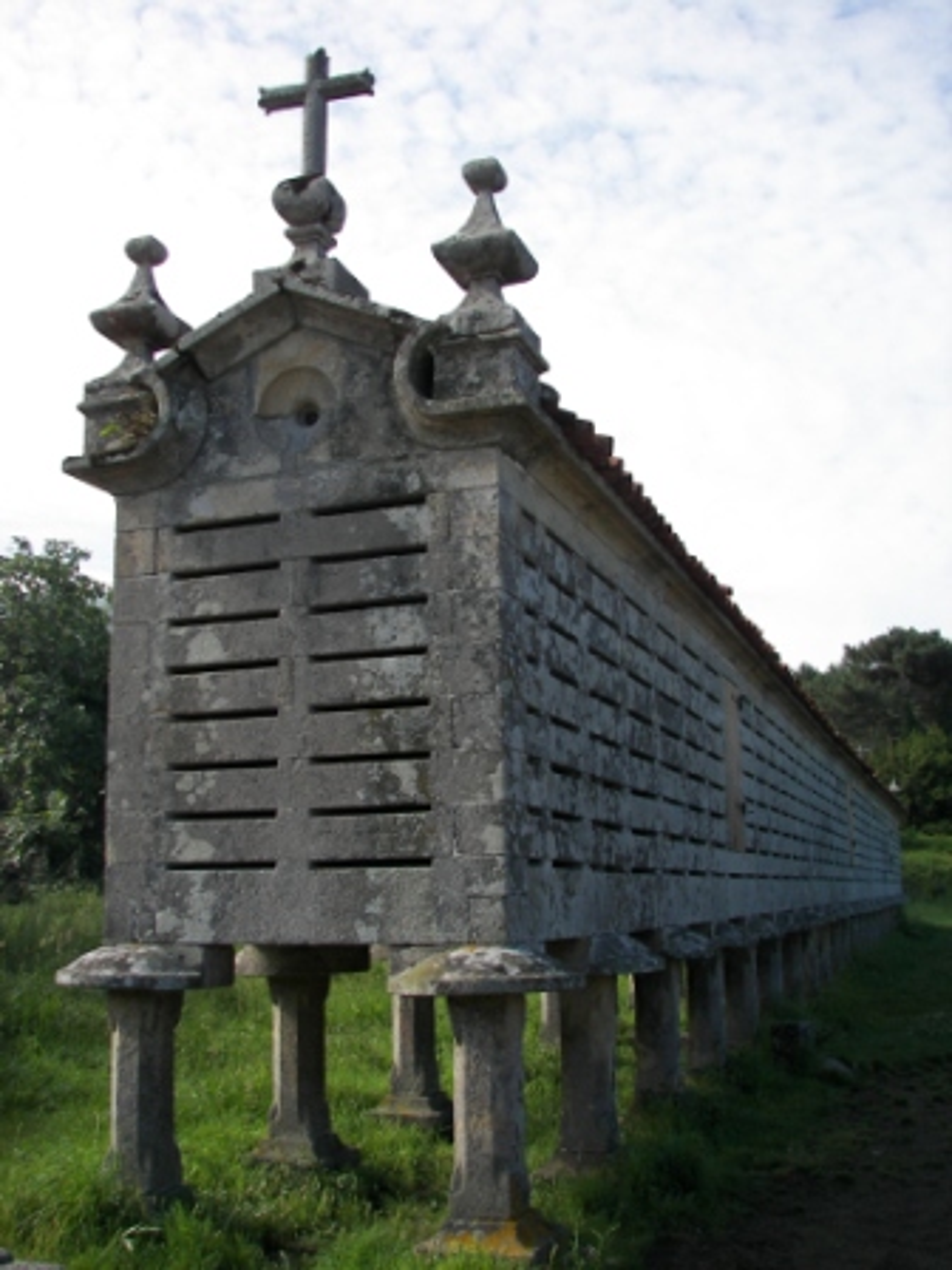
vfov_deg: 51.4
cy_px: 635
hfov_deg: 39.7
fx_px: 1320
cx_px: 476
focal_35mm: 36
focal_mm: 6
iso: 50
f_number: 2.8
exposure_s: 1/640
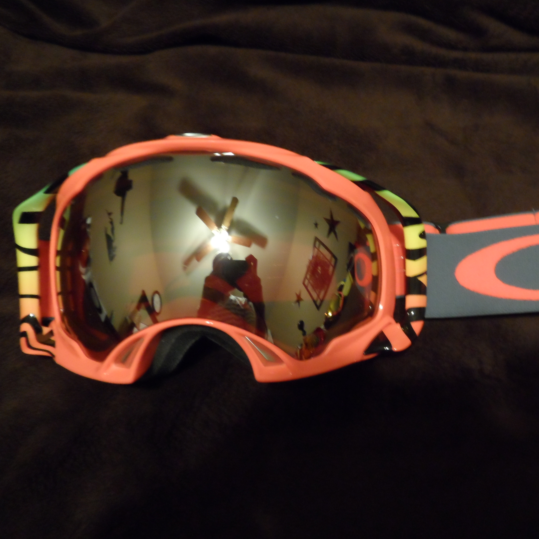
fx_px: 599
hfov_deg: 47.5
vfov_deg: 48.4
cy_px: 264
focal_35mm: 34
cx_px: 368
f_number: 3.1
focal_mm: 4.9
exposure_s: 1/3
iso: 400
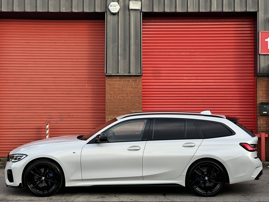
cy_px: 101
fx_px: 598
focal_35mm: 77
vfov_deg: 19.1
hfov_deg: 25.3
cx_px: 134
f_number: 2.8
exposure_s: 1/270
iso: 32
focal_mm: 9
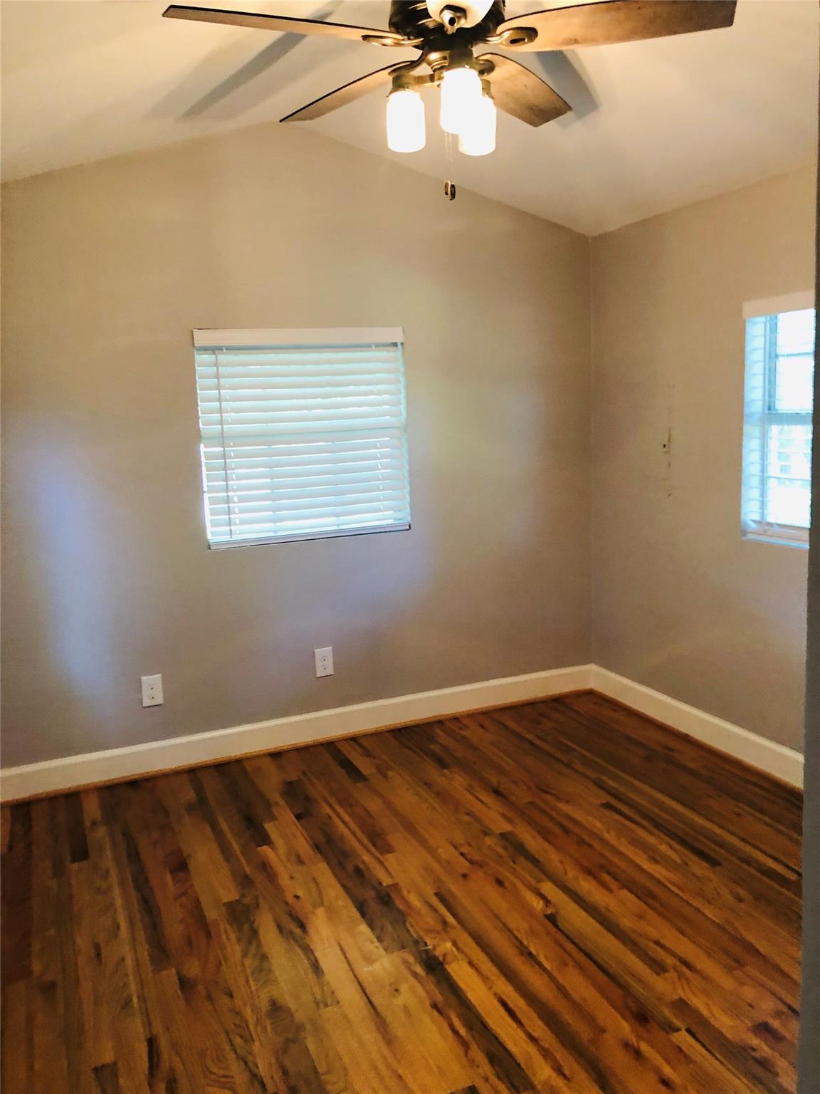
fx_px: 884
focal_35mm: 28
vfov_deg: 63.4
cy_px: 547
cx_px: 410
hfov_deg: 49.7
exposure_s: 1/15
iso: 50
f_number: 1.8
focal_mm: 3.99
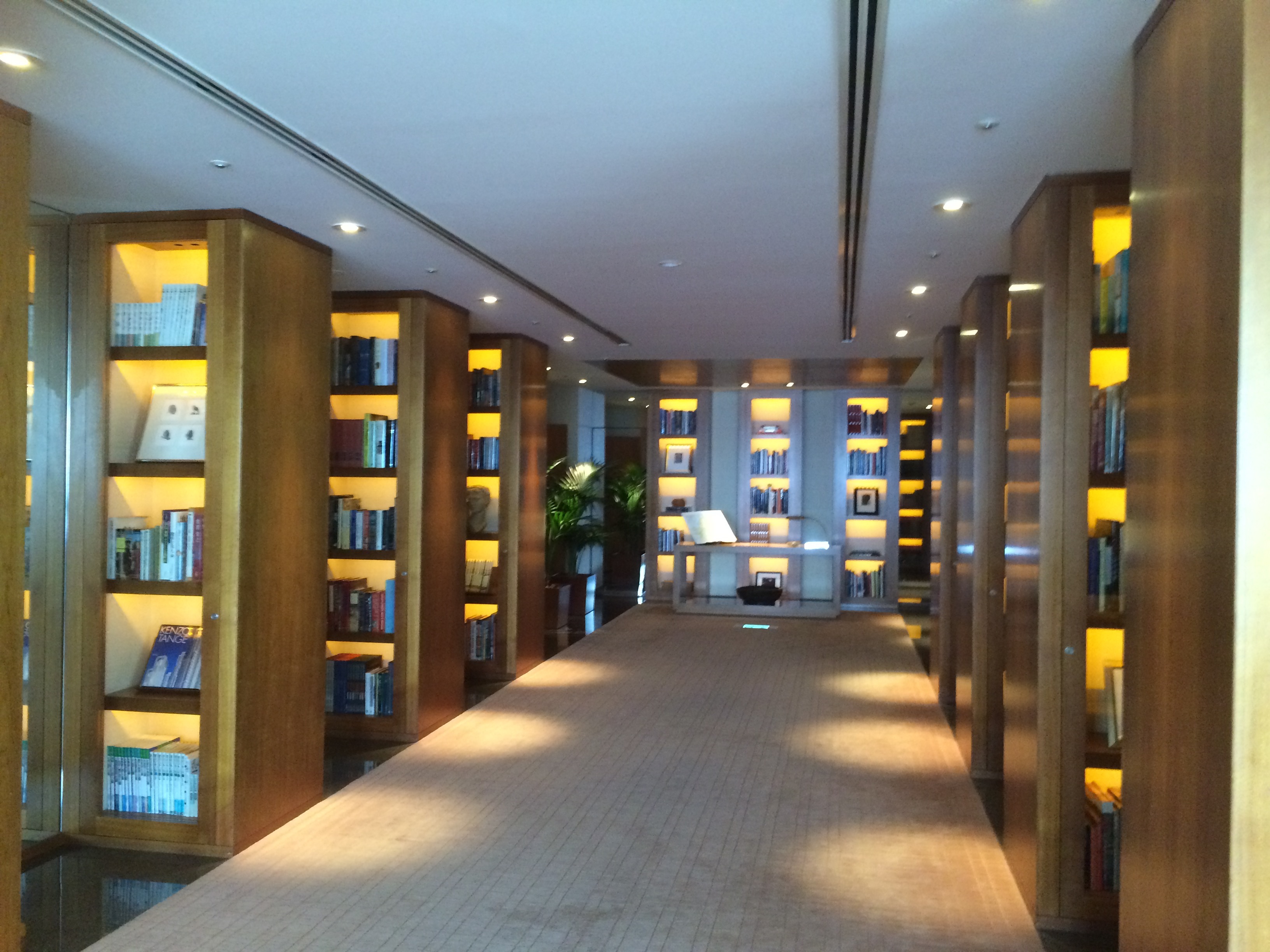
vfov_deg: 48.2
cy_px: 476
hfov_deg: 61.7
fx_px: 1064
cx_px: 635
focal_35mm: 29
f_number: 2.2
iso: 320
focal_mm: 4.15
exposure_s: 1/24
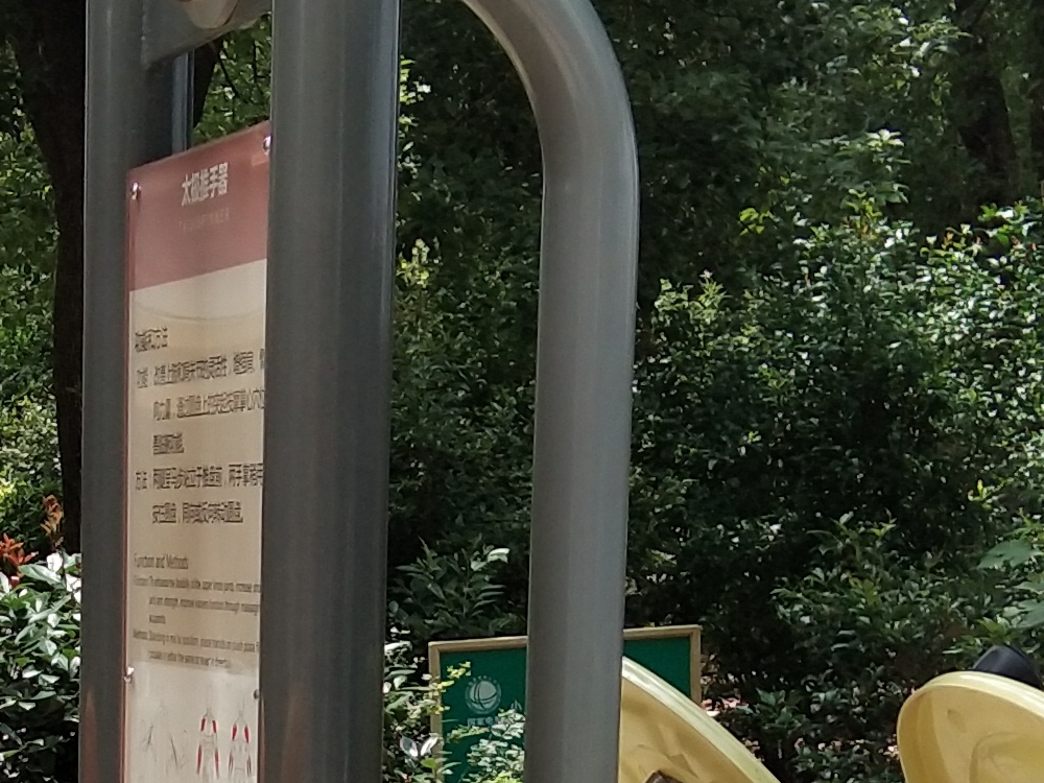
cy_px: 1024
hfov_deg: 15.1
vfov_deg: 11.2
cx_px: 145
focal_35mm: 129
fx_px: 3891
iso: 50
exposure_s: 1/521
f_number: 2.2
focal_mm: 3.69
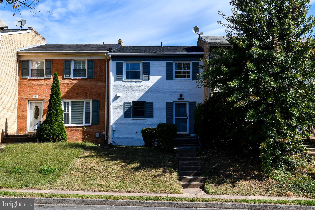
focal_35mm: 33
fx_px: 289
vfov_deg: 40.0
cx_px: 158
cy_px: 105
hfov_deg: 57.2
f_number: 8
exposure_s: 1/250
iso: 100
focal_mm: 22
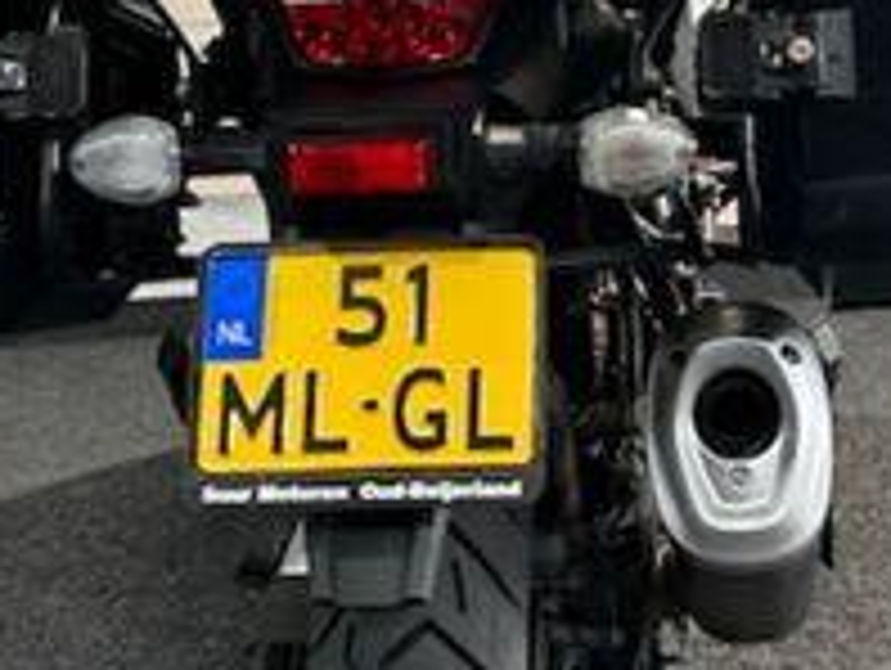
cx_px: 666
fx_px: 2165
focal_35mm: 84
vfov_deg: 17.5
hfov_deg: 23.0
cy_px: 139
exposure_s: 1/100
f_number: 1.5
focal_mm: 5.7
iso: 125
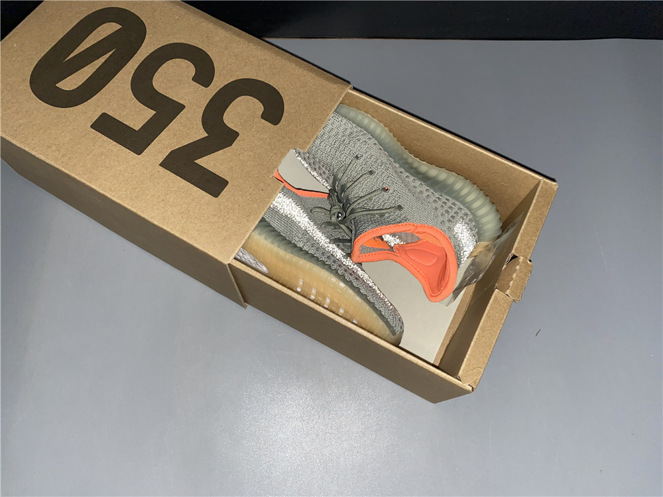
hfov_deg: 67.3
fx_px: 498
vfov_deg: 53.1
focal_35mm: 26
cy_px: 248
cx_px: 332
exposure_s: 1/42
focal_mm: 4.25
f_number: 1.8
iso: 64
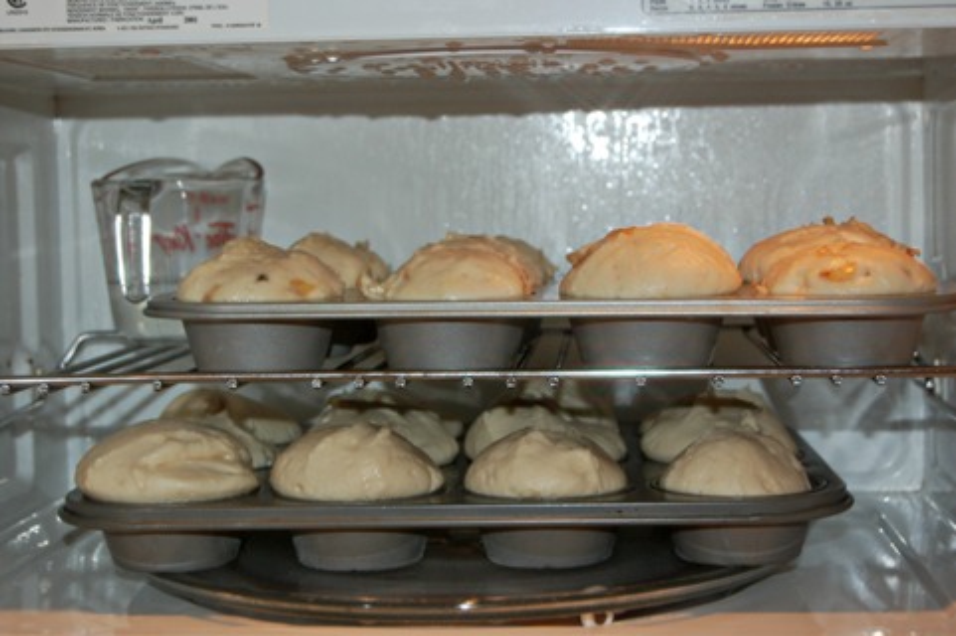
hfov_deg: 29.3
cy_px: 318
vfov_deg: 19.7
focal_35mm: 69
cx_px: 478
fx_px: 1831
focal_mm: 46
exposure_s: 1/60
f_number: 5.3
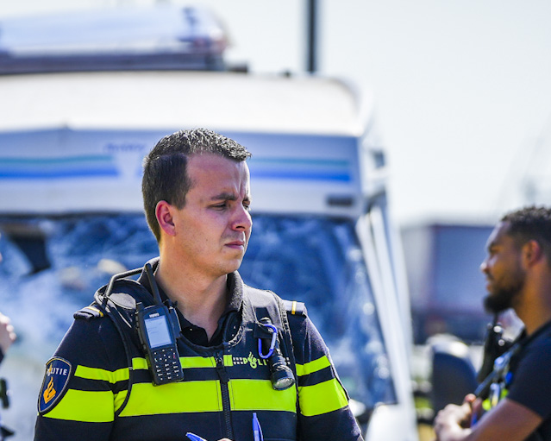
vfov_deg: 4.6
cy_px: 442
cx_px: 172
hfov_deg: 5.8
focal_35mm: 333
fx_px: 5430
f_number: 2.8
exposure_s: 1/2500
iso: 100
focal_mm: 118
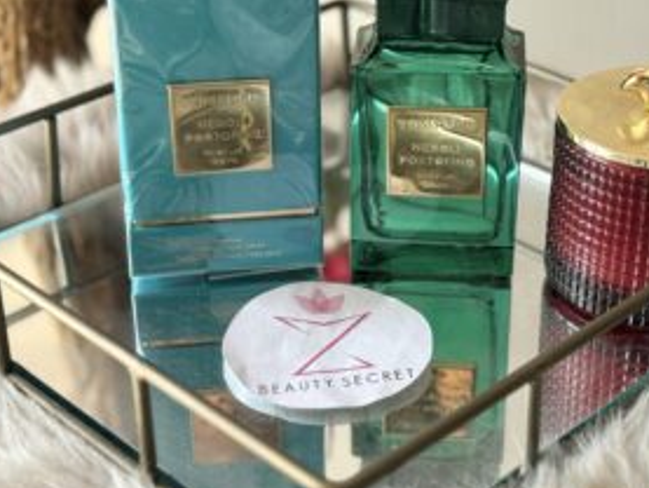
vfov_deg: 18.9
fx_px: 1463
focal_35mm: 78
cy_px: 204
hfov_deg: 25.0
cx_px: 347
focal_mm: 6.76
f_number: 1.78
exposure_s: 1/92
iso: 100
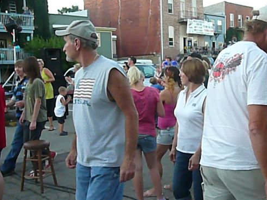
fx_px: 355
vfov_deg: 31.5
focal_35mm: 46
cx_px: 174
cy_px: 102
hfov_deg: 40.8
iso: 800
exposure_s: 1/320
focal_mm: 5.2
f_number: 2.8
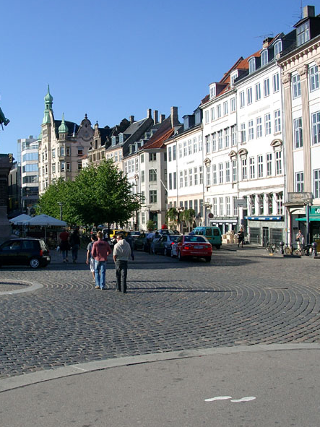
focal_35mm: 46
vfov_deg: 41.2
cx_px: 90
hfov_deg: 31.1
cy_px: 212
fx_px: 567
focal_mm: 7.13
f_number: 4
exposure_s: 1/646
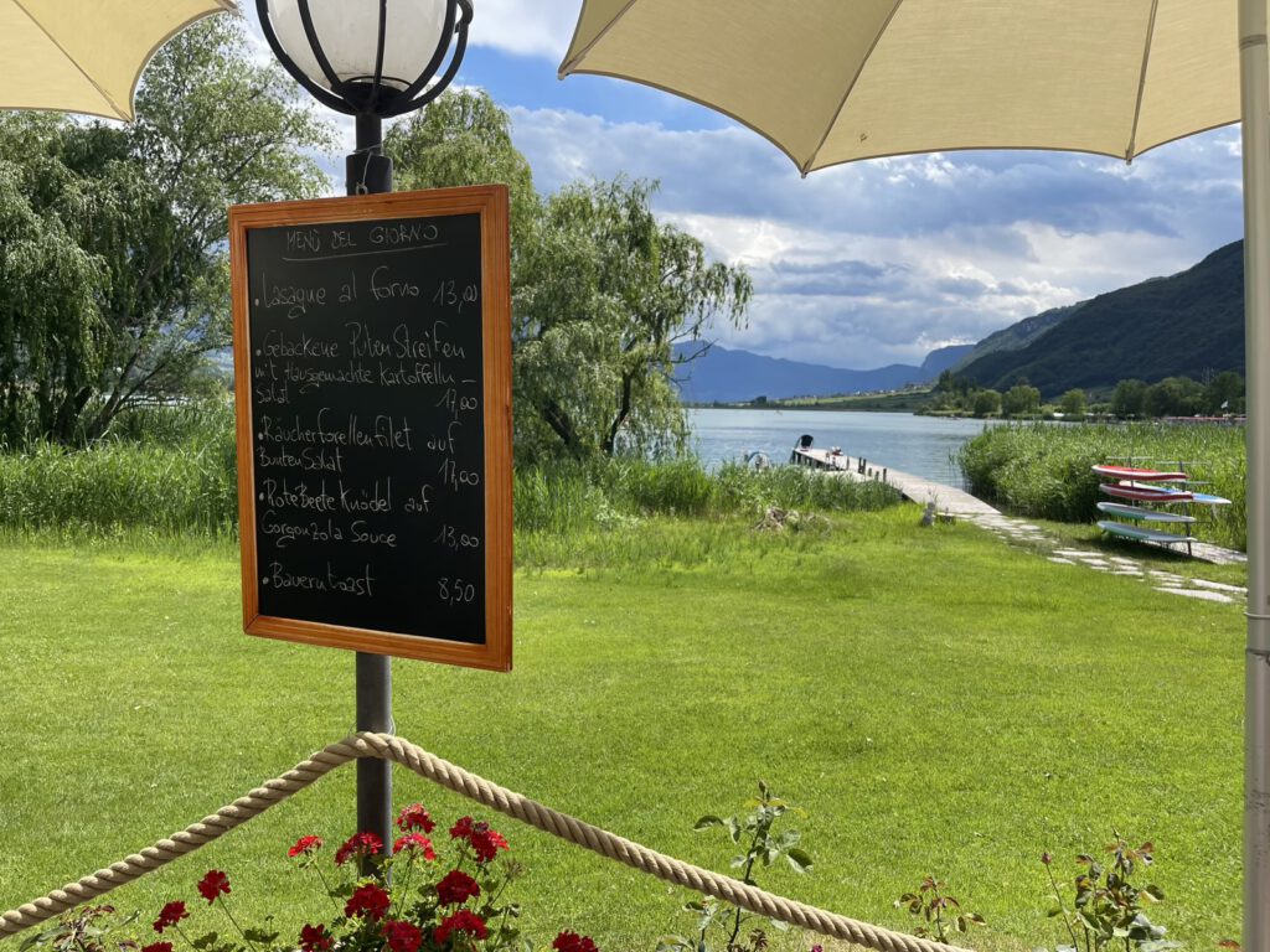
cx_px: 635
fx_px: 954
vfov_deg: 53.1
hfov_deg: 67.3
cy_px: 476
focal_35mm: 26
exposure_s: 1/3165
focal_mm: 5.1
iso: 32
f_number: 1.6
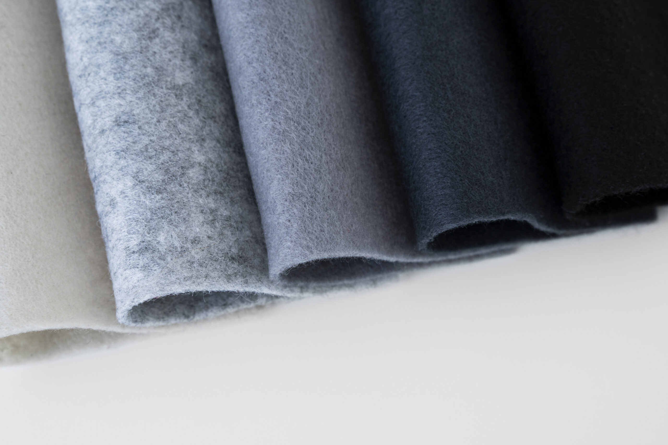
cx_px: 334
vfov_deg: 28.0
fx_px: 890
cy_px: 222
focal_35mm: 48
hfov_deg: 41.1
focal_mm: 48
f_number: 10
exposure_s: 1/80
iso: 640
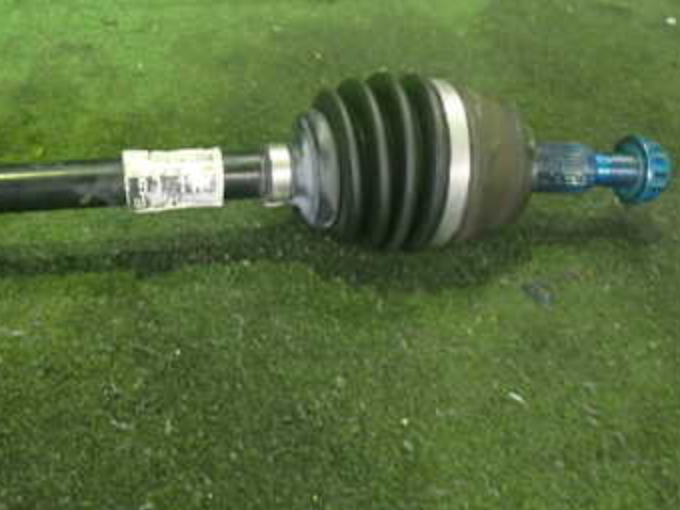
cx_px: 108
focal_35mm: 53
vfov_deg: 27.3
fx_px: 1041
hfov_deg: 34.7
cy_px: 146
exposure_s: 1/30
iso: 800
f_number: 2.3
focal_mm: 5.4
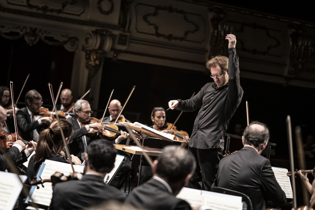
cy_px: 105
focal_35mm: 101
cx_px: 158
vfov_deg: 13.6
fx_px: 884
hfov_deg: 20.2
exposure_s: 1/320
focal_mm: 101
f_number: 2.8
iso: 2500
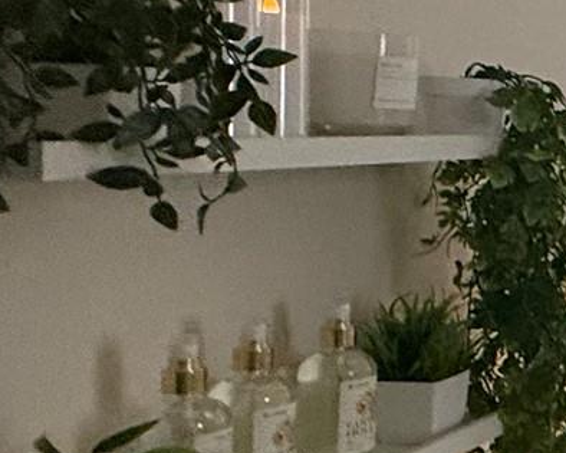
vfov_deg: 21.5
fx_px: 1189
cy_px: 173
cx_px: 1276
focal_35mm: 71
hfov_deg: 16.2
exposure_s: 1/60
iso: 500
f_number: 2.2
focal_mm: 2.22
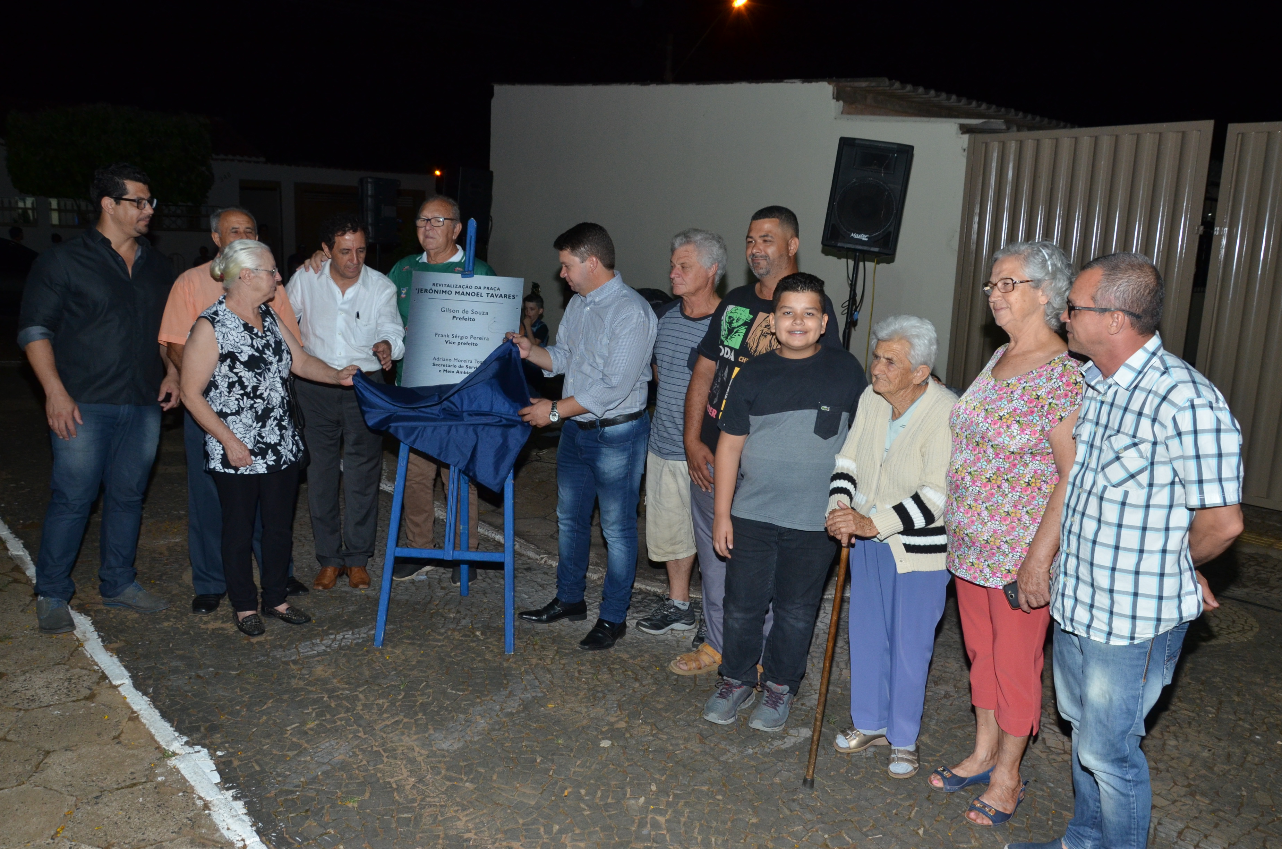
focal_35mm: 27
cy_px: 424
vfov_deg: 47.7
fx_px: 960
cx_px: 641
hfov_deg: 67.5
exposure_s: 1/60
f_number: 7.1
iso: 800
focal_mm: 18
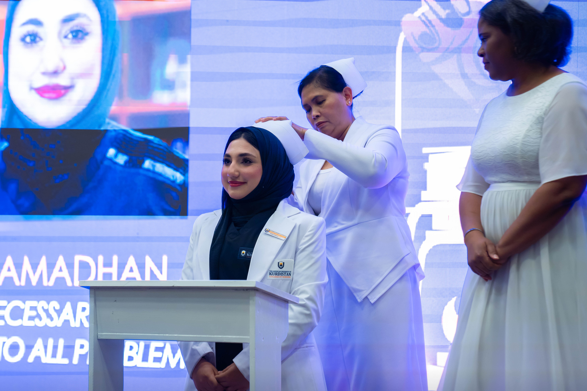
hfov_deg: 24.8
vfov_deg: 16.7
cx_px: 262
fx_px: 1337
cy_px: 214
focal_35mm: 82
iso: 1250
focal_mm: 70
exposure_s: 1/100
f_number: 2.8
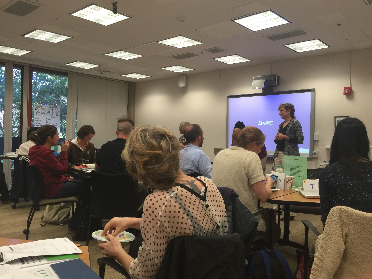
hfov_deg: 60.0
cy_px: 141
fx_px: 322
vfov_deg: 46.8
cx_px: 187
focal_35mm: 30
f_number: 2.2
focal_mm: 4.15
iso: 40
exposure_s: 1/15
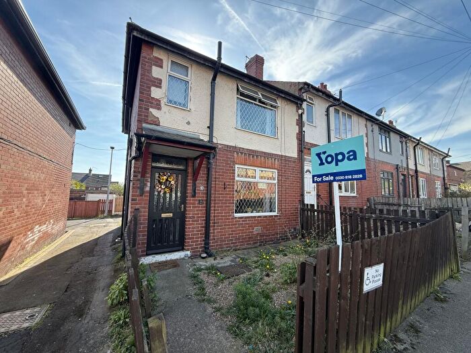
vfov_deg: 85.7
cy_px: 176
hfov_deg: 102.1
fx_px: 190
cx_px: 236
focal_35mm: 14
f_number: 2.2
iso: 50
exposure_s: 1/421
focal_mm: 2.22
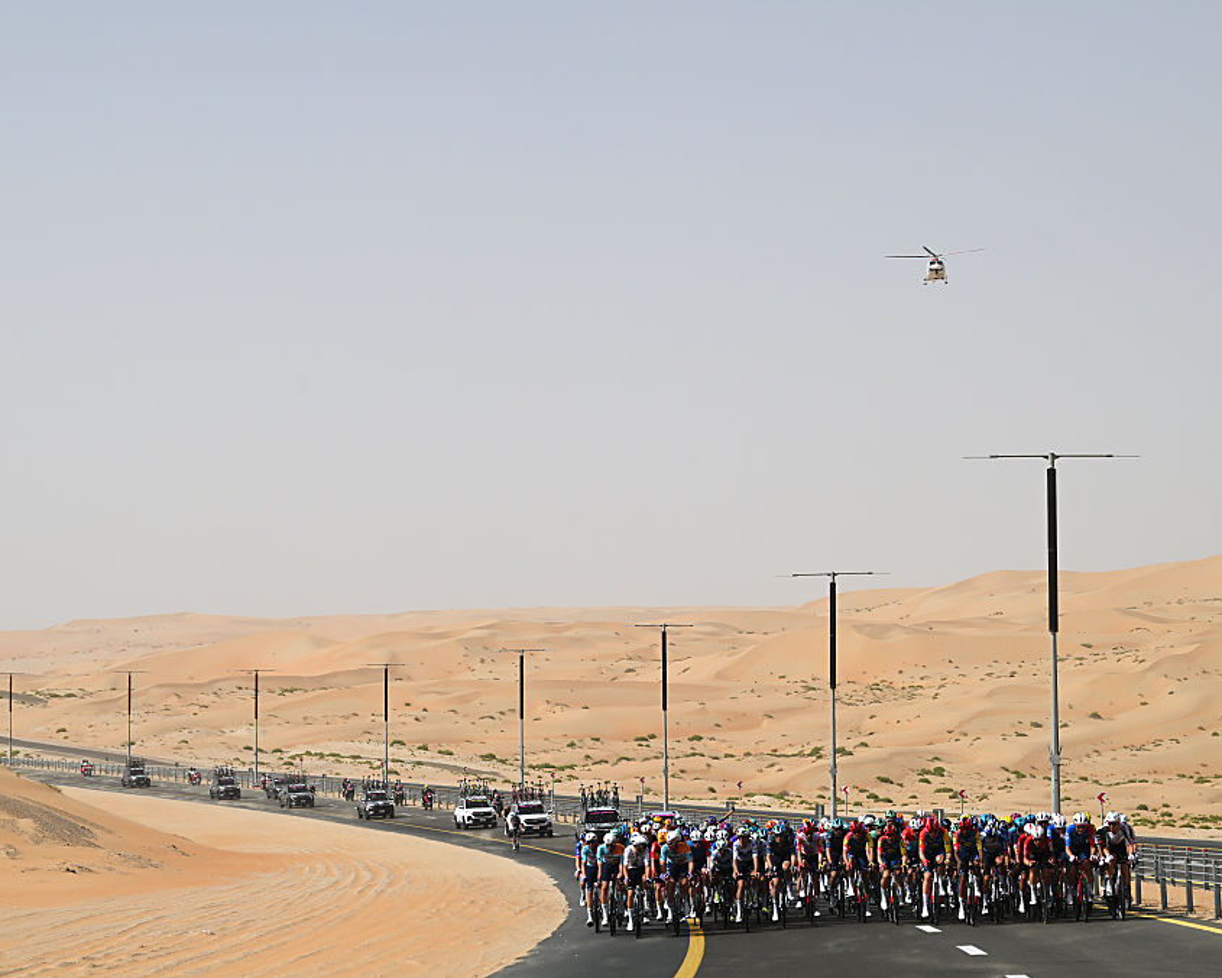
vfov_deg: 16.9
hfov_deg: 21.0
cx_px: 521
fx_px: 3291
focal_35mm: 91
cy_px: 485
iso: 250
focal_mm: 80
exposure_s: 1/2500
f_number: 6.3
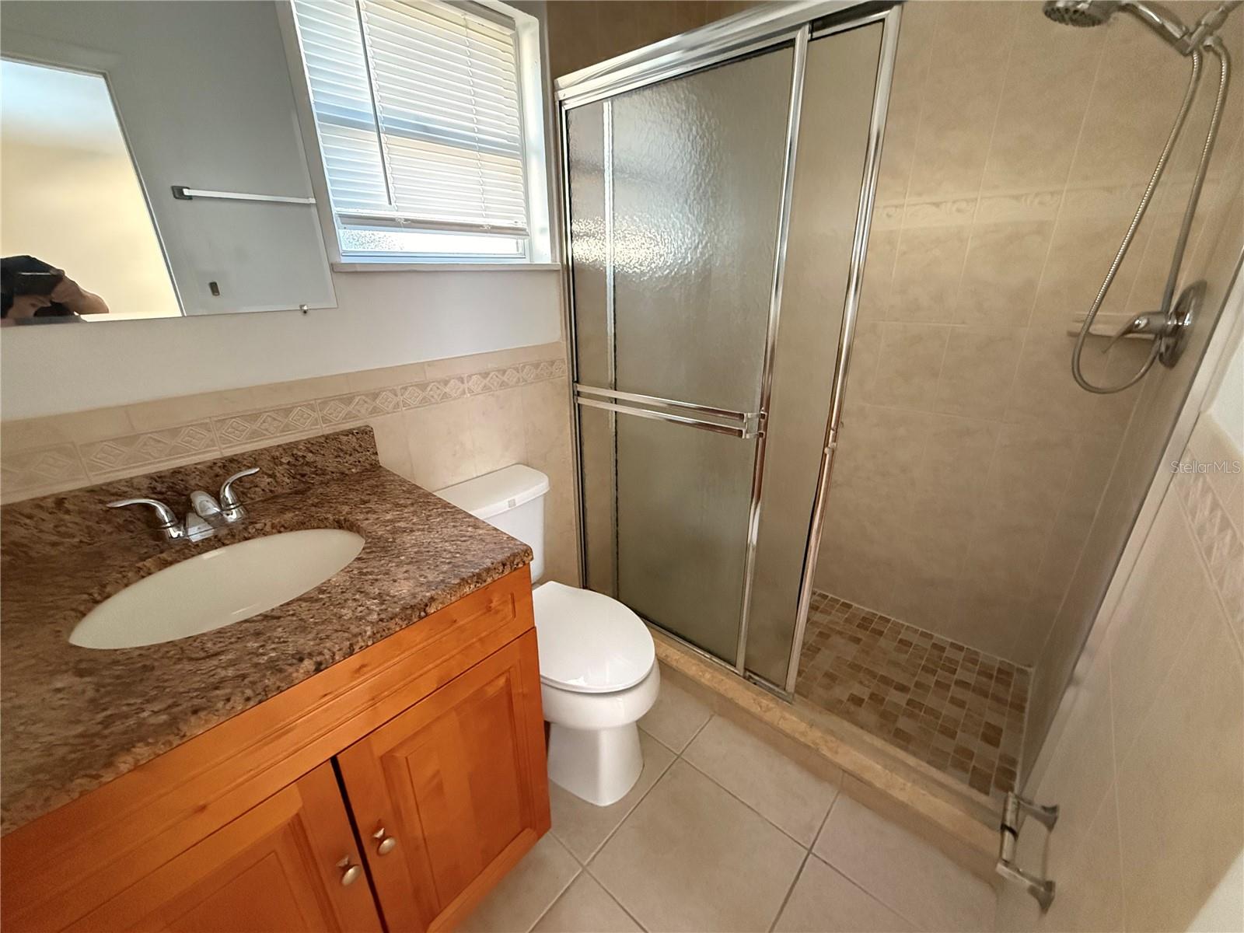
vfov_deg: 85.7
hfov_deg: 102.1
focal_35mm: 14
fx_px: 503
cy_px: 466
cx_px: 622
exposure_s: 1/60
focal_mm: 2.22
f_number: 2.2
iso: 1250
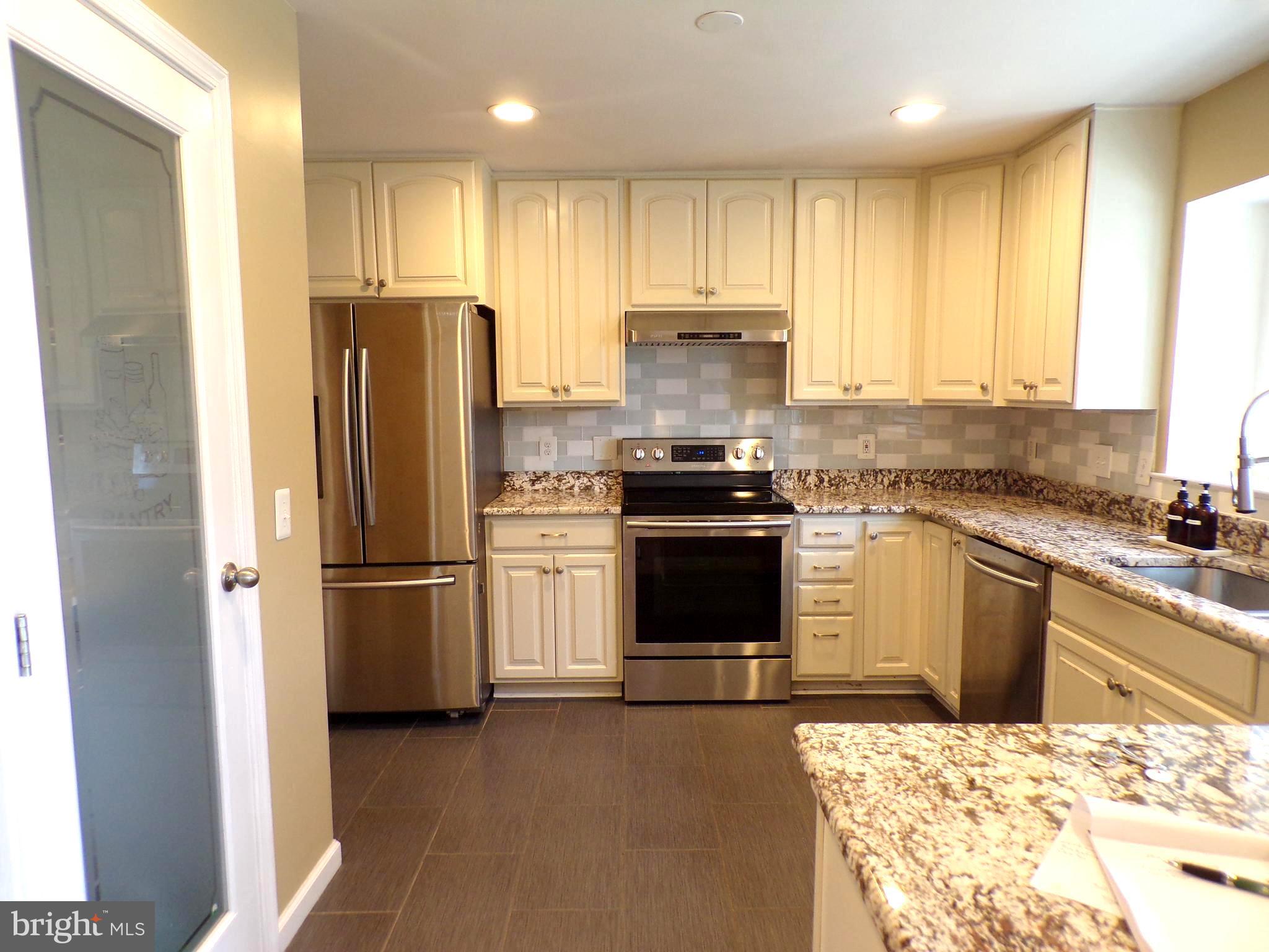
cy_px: 476
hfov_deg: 71.6
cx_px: 634
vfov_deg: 56.8
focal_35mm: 24
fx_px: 880
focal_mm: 4.3
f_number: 3
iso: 172
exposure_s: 1/34
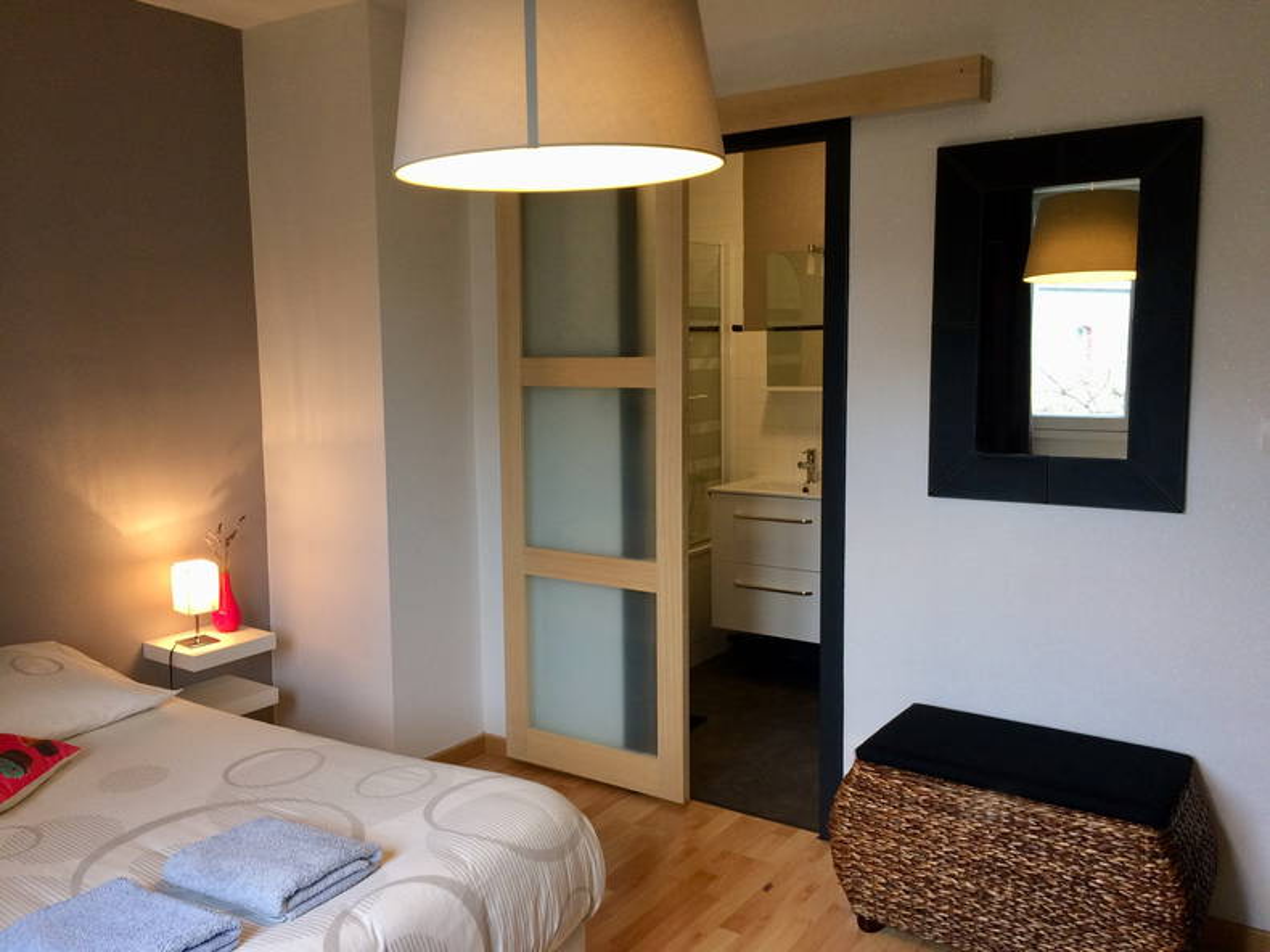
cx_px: 635
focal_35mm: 29
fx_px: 1064
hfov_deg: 61.7
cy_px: 476
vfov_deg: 48.2
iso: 64
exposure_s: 1/33
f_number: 2.2
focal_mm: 4.15
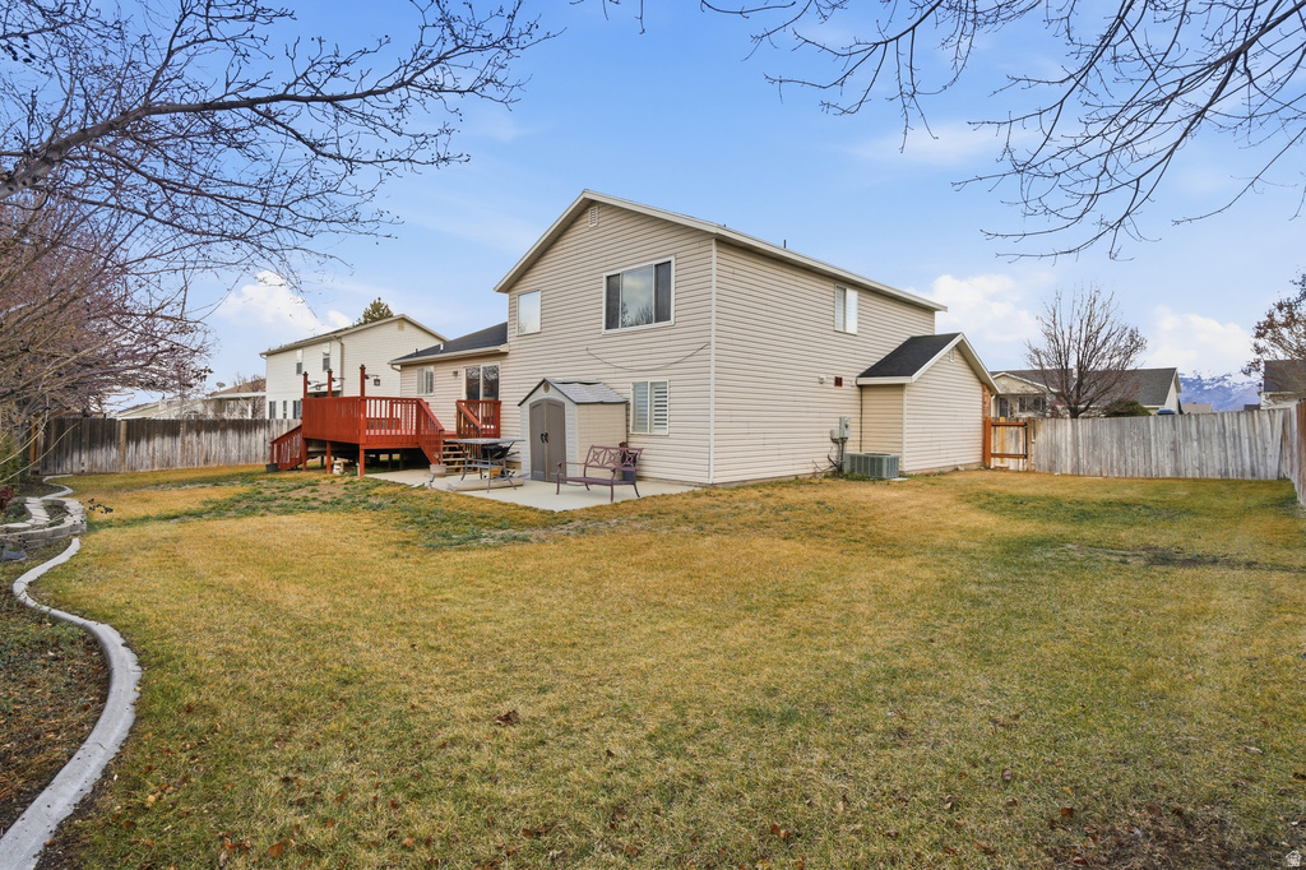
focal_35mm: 16
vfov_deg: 73.7
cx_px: 653
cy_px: 435
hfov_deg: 96.8
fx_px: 580
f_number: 9
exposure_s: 1/500
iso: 250
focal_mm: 16
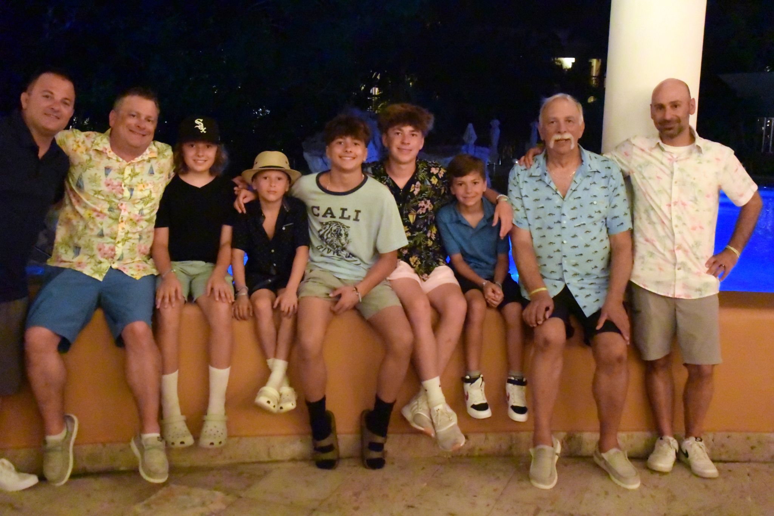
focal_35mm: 43
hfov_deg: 45.4
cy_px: 258
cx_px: 387
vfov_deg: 31.2
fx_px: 924
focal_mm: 16.1
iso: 6400
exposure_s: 1/30
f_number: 4.5
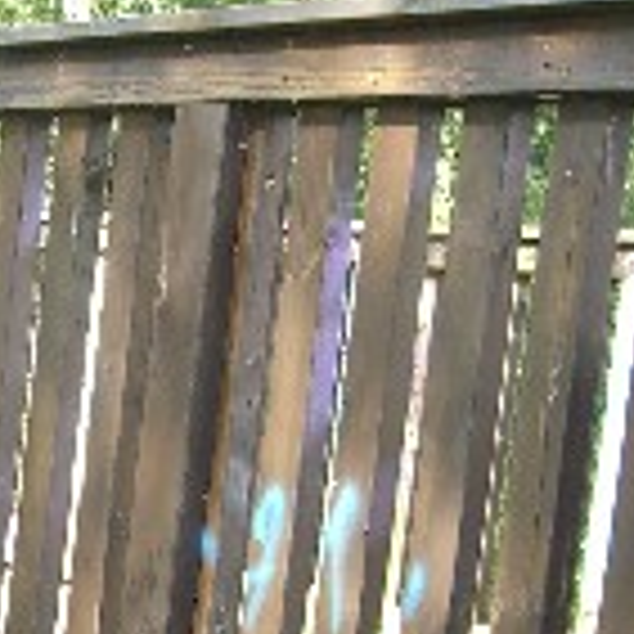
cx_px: -133
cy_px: 771
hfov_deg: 12.3
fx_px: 2880
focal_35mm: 139
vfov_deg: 12.3
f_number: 2.8
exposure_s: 1/80
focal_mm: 7.9
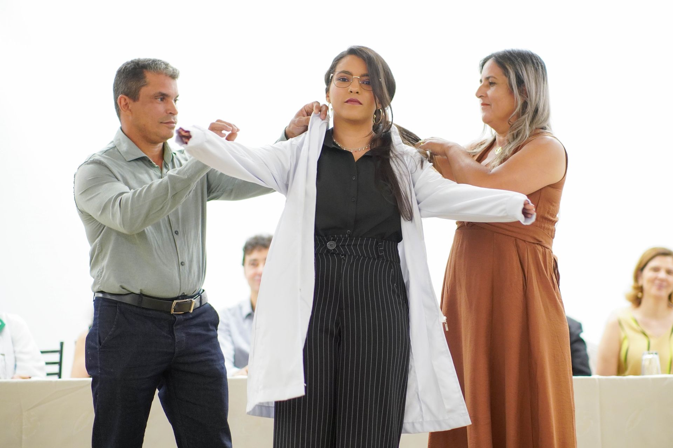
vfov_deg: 16.3
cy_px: 224
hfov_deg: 24.2
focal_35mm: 84
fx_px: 1570
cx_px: 336
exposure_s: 1/200
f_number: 1.4
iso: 1000
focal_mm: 56
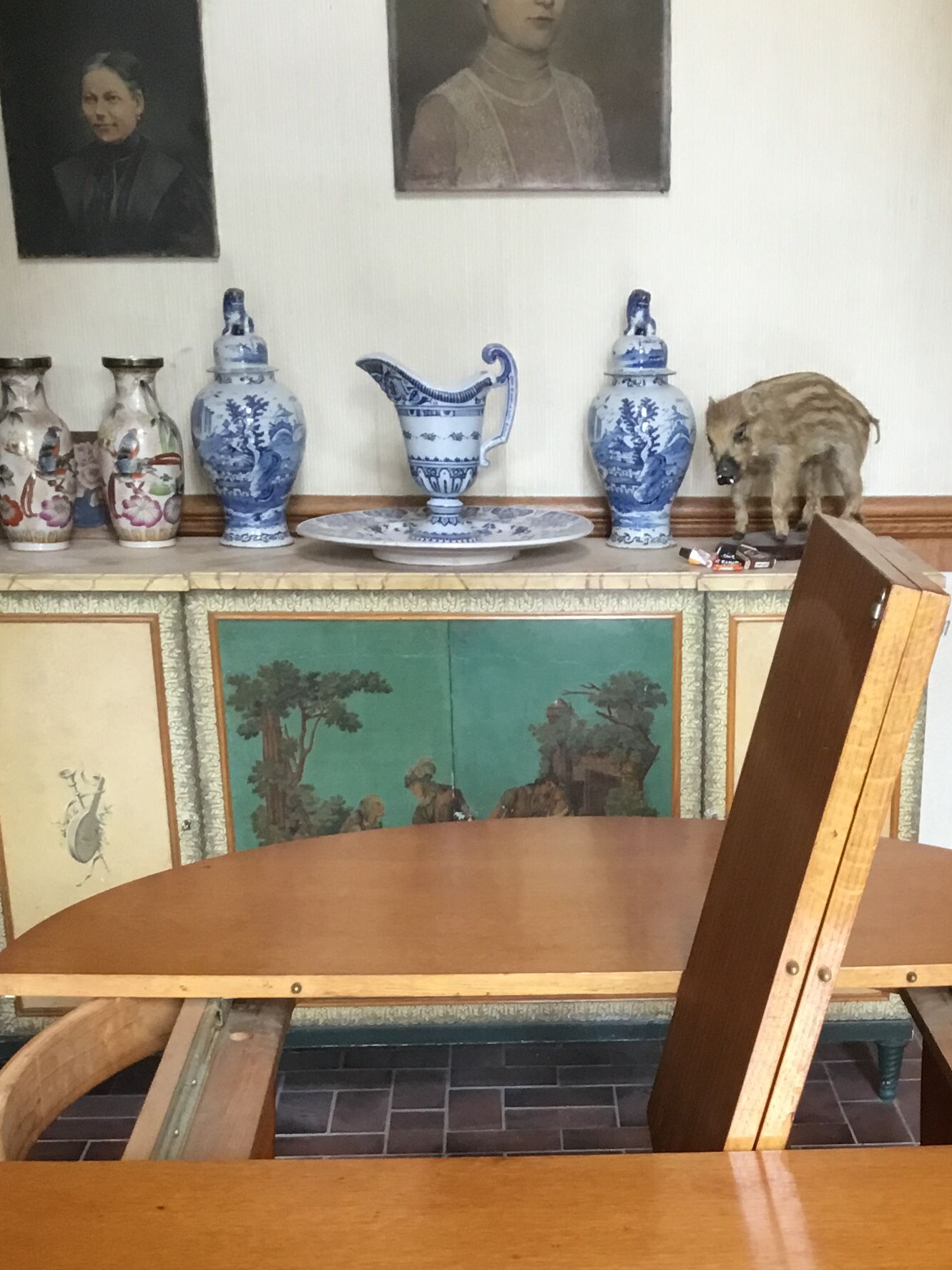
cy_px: 1129
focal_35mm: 57
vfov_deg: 32.2
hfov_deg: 25.5
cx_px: 646
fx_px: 2090
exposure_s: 1/33
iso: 100
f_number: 2.4
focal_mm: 3.3
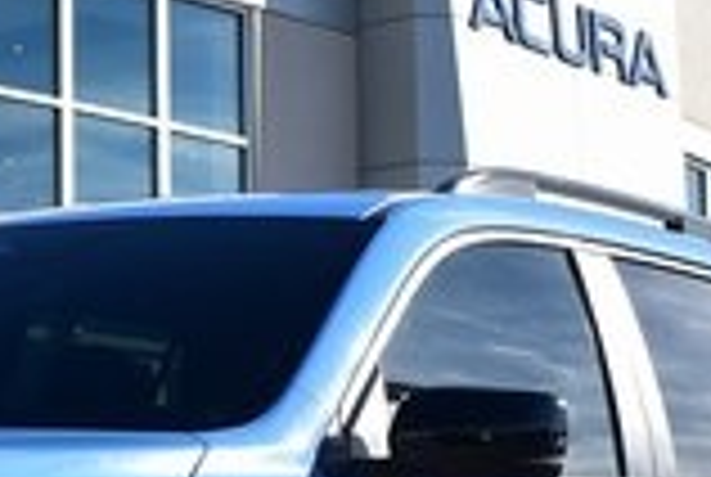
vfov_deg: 9.0
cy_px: 432
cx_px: 27
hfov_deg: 13.3
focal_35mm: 152
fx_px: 3008
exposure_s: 1/250
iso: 100
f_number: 8
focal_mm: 25
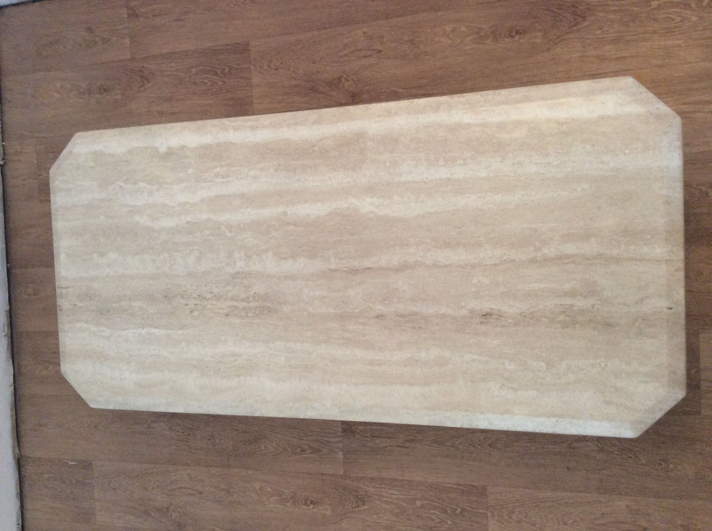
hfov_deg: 56.9
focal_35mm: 32
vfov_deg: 44.1
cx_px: 356
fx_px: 657
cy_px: 266
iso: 125
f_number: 2.4
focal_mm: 3.3
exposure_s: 1/25
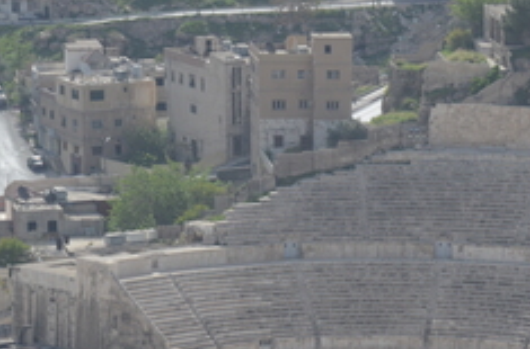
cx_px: 397
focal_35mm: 267
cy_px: 276
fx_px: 3917
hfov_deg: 7.7
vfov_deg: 5.1
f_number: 8
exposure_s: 1/1000
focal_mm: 95
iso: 400
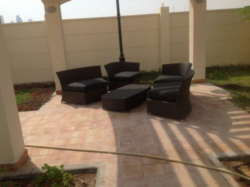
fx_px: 253
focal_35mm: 35
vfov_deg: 40.6
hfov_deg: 52.7
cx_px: 125
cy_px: 94
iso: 80
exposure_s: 1/2160
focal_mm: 4.28
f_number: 2.4
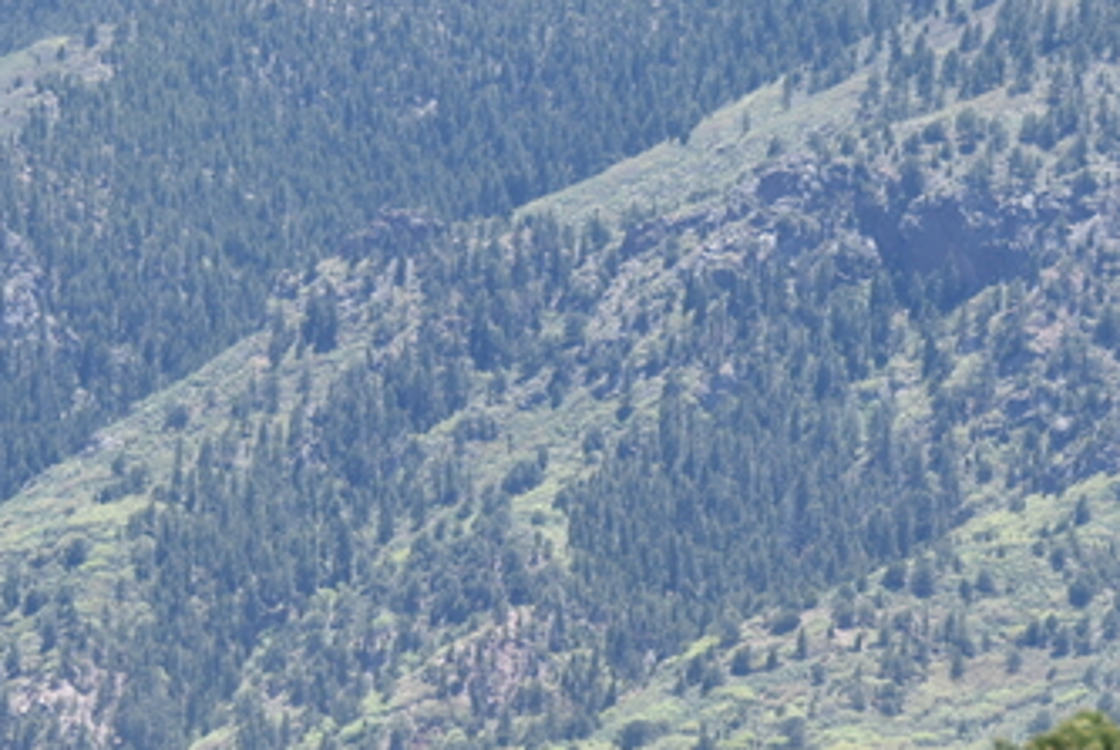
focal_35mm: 403
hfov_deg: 5.1
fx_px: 12554
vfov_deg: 3.4
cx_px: 706
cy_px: 558
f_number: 6.3
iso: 100
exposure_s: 1/250
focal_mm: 105
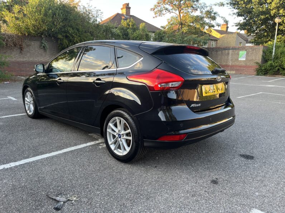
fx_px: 214
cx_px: 142
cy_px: 106
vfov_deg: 53.1
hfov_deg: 67.3
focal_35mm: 26
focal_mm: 5.1
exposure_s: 1/121
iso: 64
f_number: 1.6
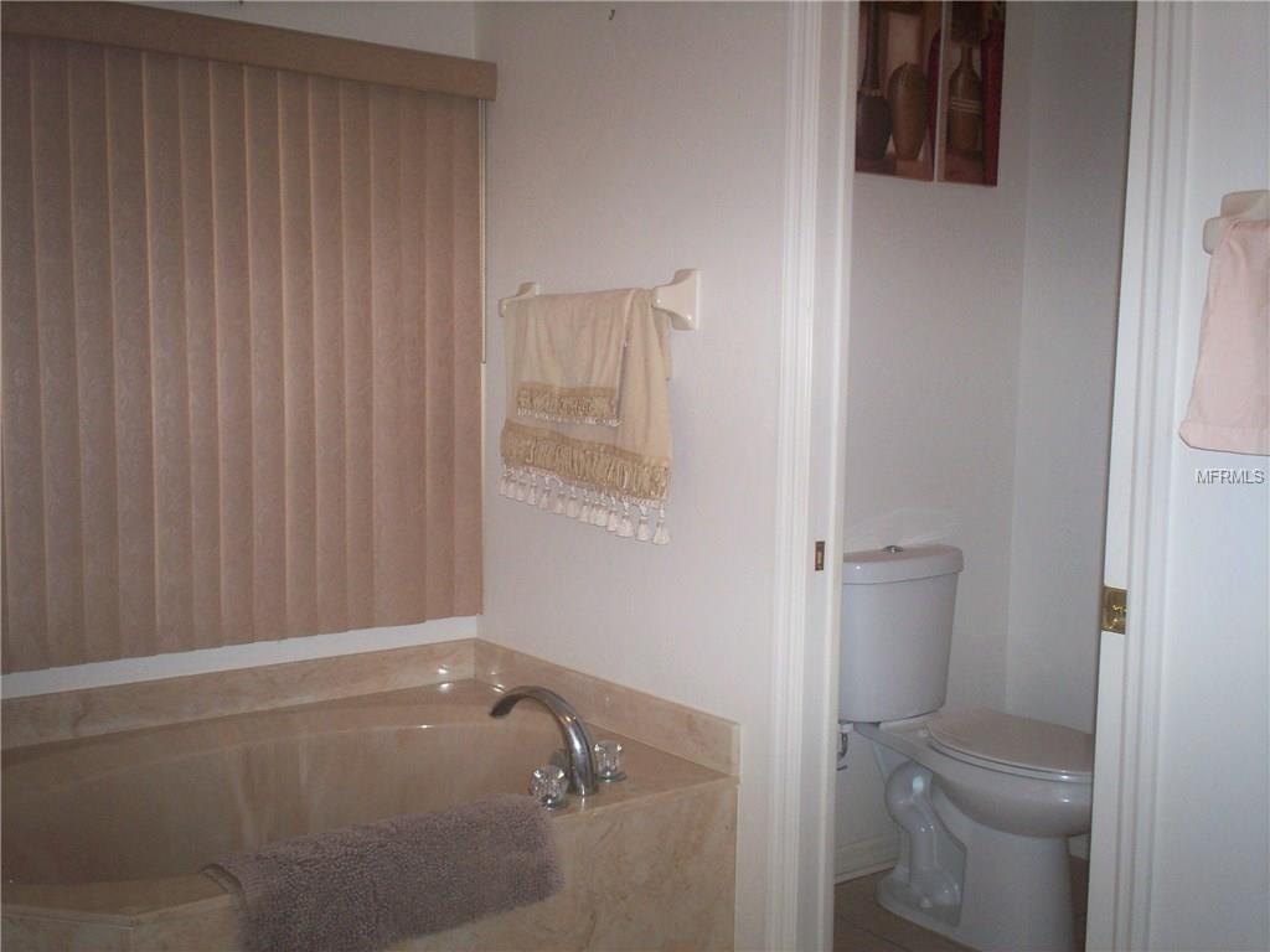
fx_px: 1321
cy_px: 476
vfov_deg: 39.7
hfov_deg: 51.4
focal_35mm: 36
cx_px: 635
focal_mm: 6
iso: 140
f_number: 4.5
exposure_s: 1/60
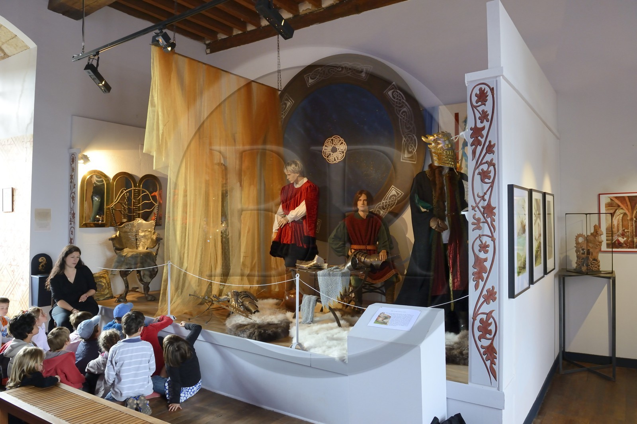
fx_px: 424
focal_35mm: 24
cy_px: 212
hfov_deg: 73.8
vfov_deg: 53.1
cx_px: 318
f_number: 5.6
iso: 1600
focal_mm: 24
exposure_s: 1/40
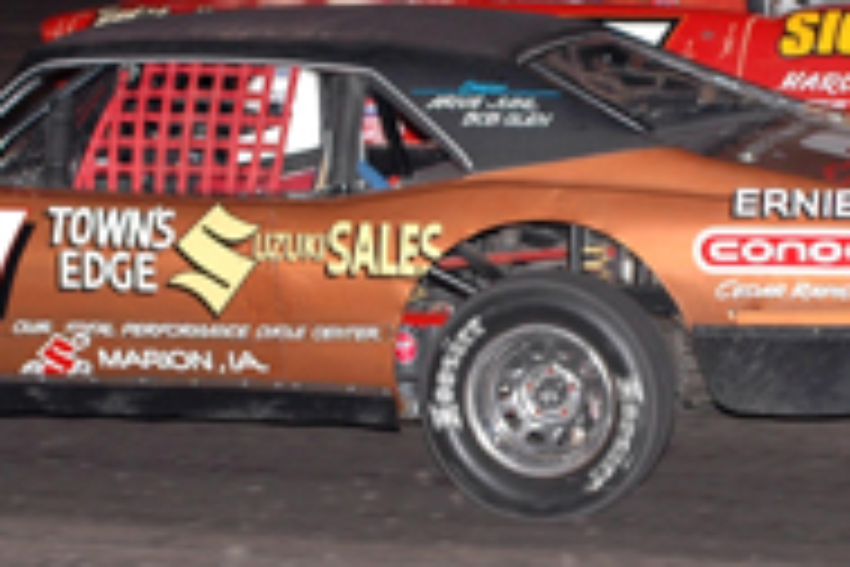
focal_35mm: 159
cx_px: 441
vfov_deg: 8.6
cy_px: 232
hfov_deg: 12.9
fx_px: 3754
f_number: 2.8
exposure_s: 1/500
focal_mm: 50
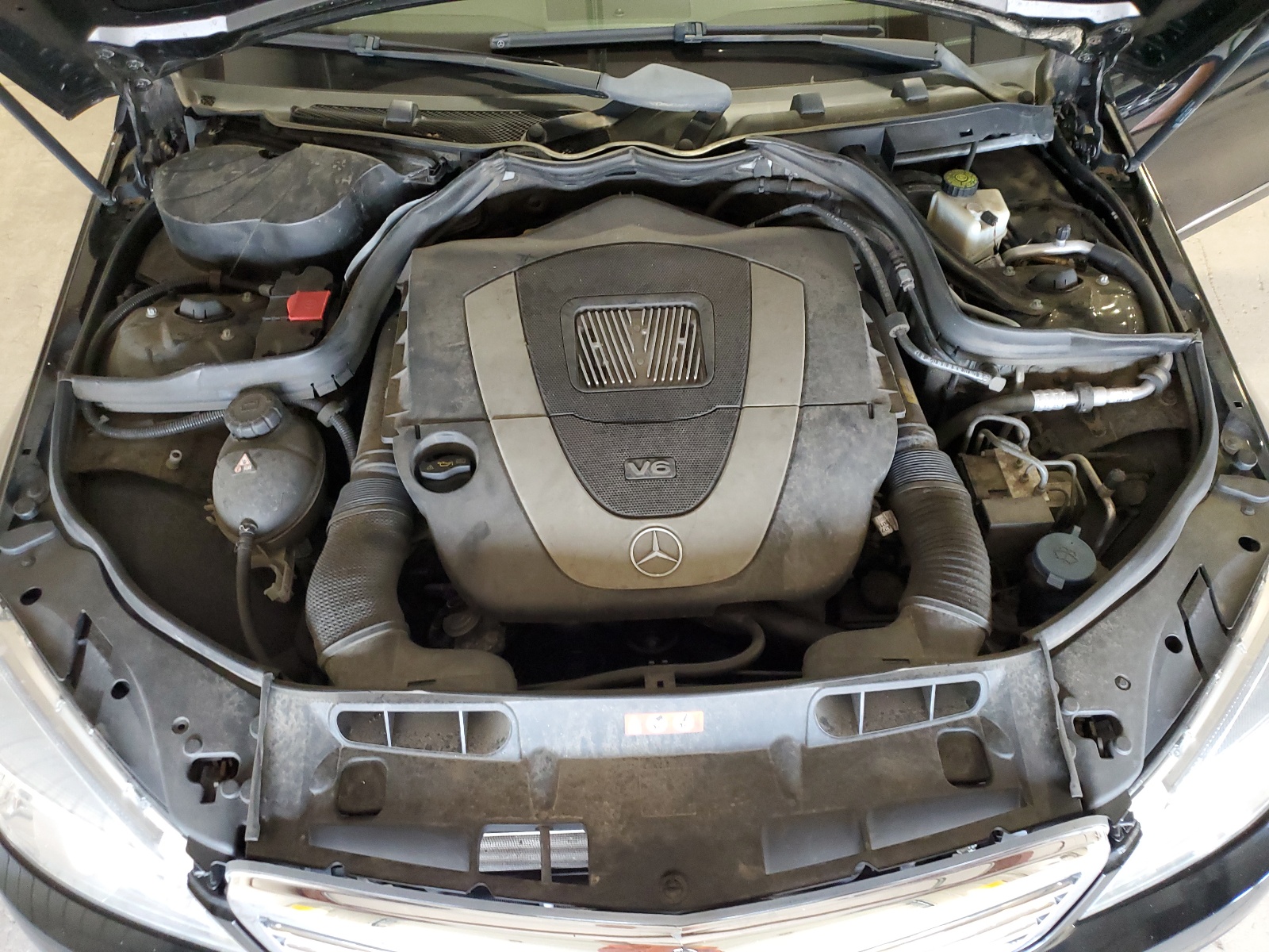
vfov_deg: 53.1
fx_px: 953
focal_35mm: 26
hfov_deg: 67.3
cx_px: 634
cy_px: 476
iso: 325
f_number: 1.5
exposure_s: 1/60.2
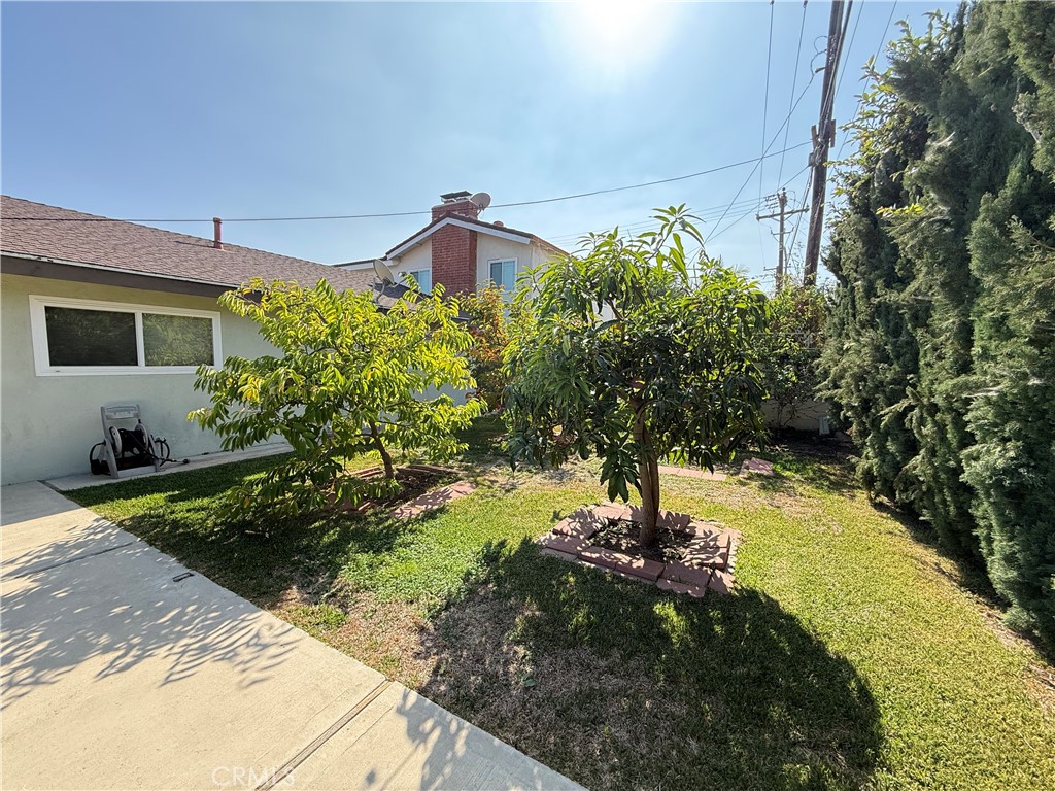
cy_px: 396
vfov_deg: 85.7
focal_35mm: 14
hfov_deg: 102.1
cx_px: 528
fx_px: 427
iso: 64
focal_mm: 2.22
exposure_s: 1/625
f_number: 2.2
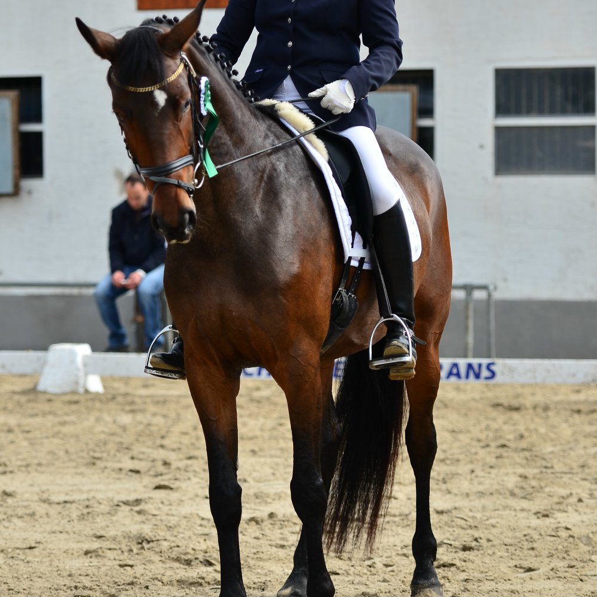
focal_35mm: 189
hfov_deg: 9.3
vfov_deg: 9.3
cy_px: 233
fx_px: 3688
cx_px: 298
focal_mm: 98
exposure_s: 1/2000
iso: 160
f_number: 2.8
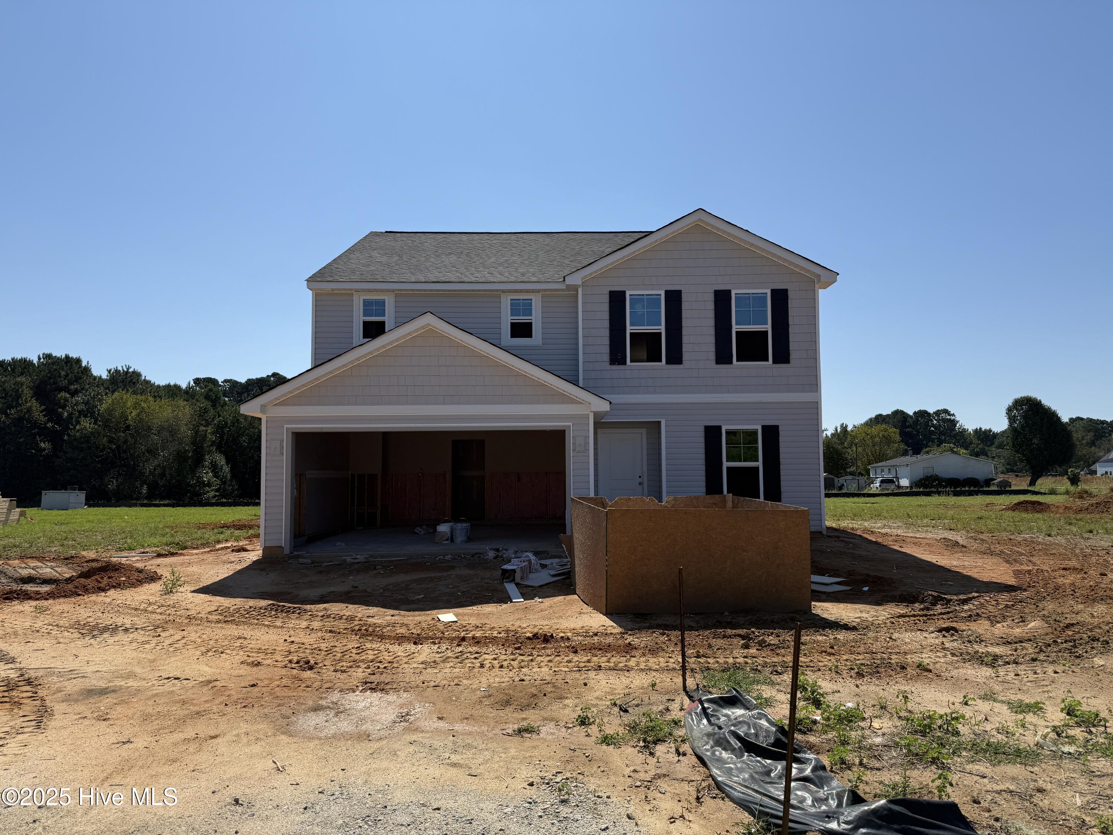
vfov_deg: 56.8
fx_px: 772
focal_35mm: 24
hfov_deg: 71.6
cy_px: 418
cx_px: 556
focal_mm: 6.76
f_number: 1.78
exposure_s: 1/7353
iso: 80
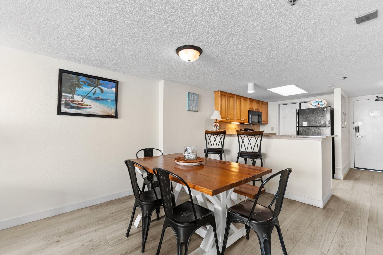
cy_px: 128
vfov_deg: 77.3
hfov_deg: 100.4
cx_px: 192
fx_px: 160
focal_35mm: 15
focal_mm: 10
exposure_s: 1/6
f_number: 4.5
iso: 100
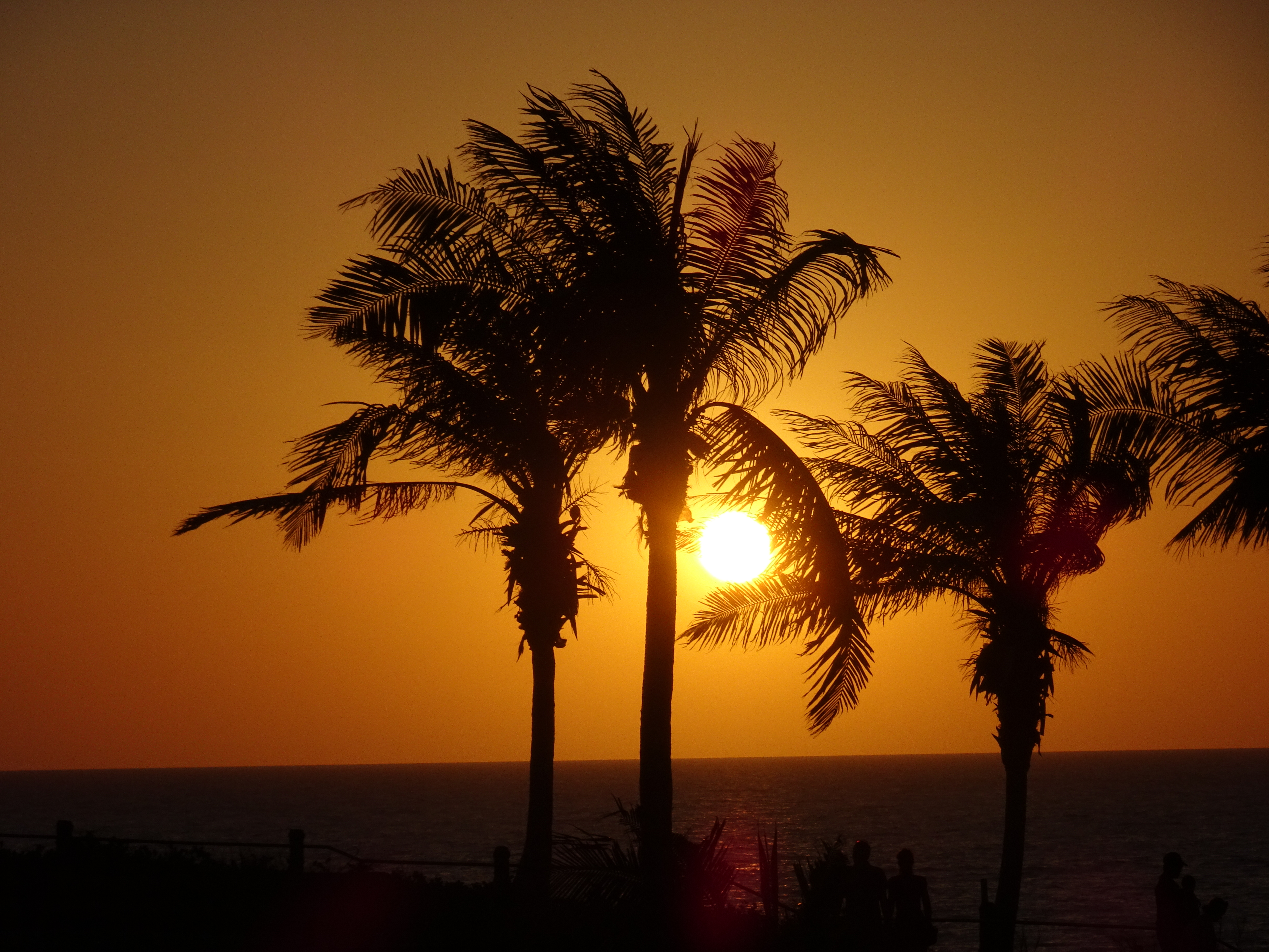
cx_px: 634
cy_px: 476
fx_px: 6709
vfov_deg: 8.1
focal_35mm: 183
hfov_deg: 10.8
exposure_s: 1/1600
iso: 80
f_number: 5.6
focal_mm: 31.31
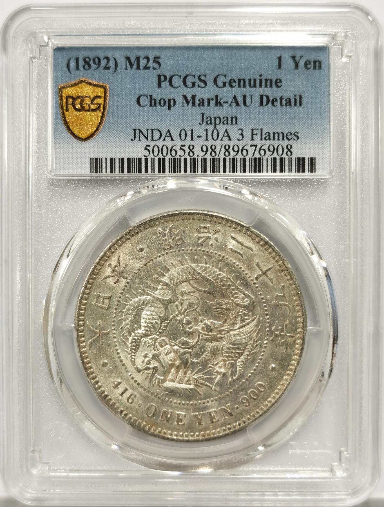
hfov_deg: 27.2
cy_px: 254
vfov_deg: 35.4
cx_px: 192
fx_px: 793
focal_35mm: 54
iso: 100
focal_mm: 5.56
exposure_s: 1/100
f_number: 16
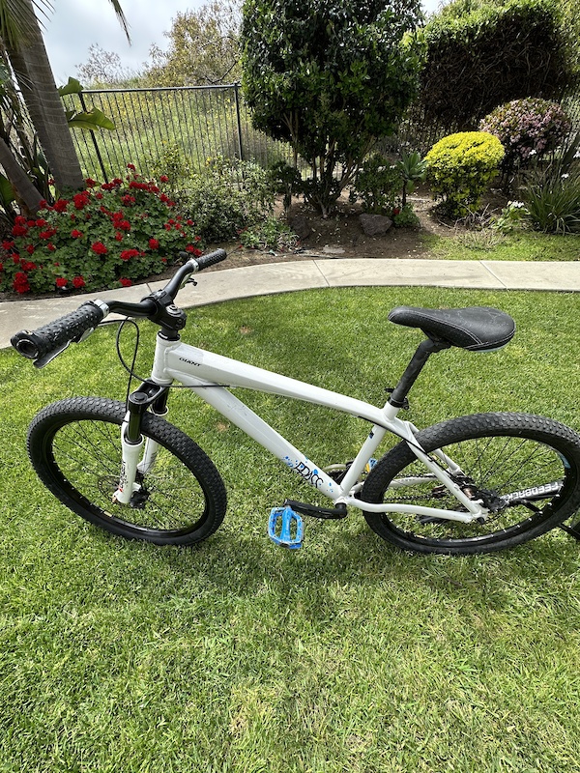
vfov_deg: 102.1
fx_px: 313
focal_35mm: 14
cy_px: 386
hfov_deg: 85.7
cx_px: 290
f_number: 2.2
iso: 40
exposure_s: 1/955
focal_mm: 2.22
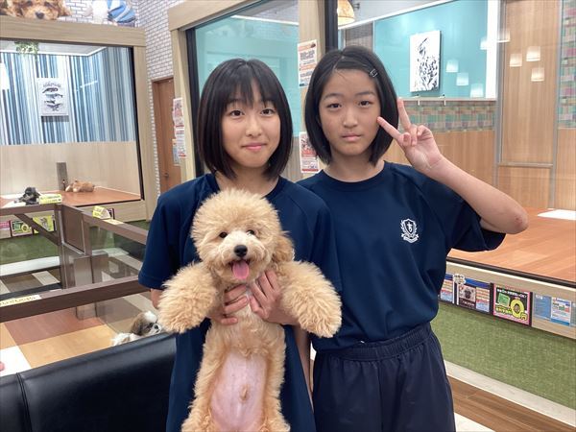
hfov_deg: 58.4
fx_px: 516
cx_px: 288
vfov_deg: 45.4
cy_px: 216
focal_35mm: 31
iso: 64
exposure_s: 1/50
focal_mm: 3.3
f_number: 2.4
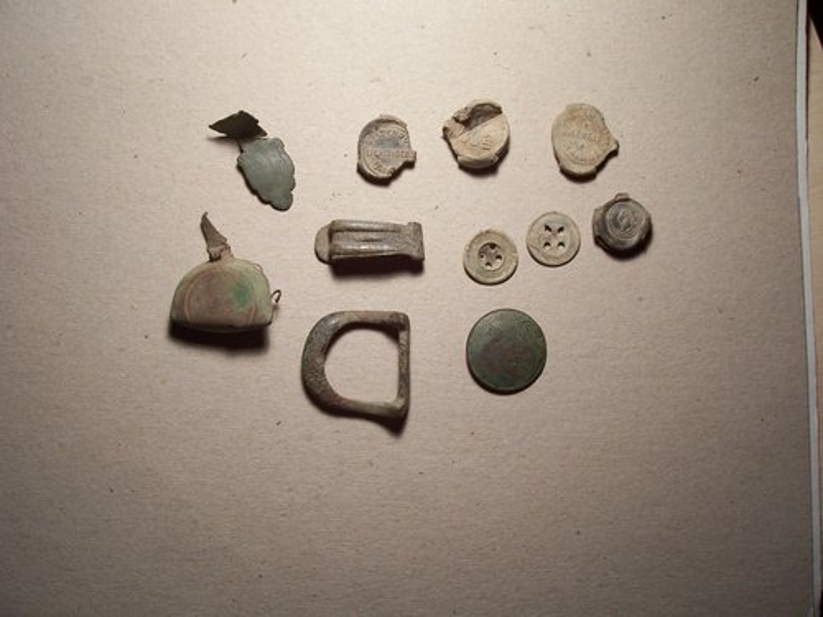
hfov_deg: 54.0
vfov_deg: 41.8
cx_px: 412
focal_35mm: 34
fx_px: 808
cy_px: 308
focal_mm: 5.6
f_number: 2.7
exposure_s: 1/90
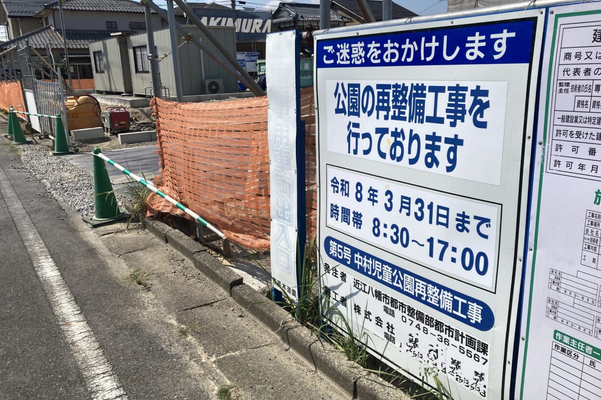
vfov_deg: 43.6
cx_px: 308
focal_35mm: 30
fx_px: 501
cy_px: 213
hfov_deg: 61.9
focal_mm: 3.99
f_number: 1.8
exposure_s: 1/3745
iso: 20
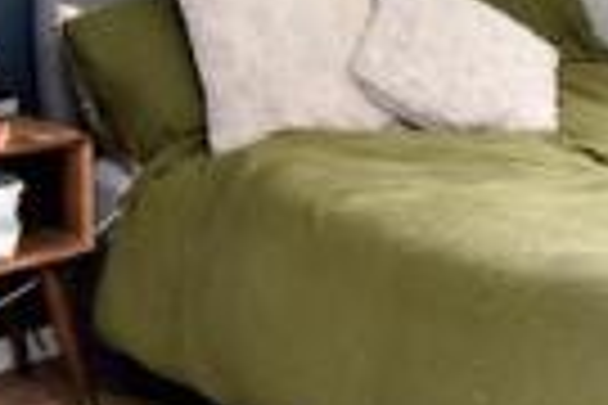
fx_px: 1233
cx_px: 543
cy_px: 11
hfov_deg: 26.8
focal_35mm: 73
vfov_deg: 18.3
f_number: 5.6
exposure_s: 1/125
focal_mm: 10
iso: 640
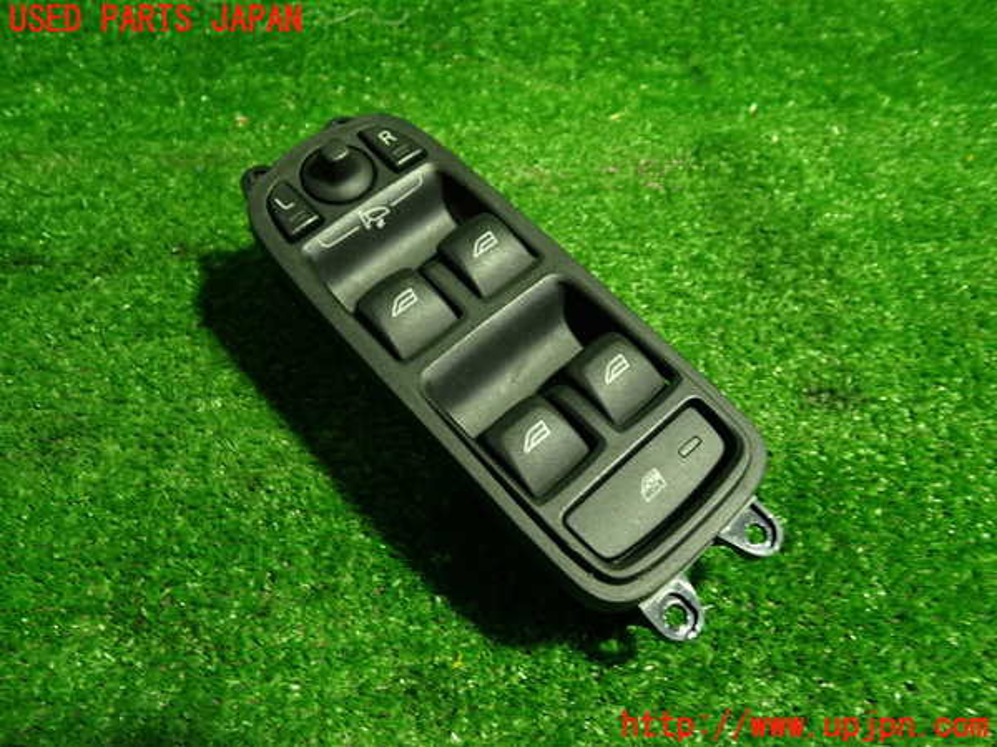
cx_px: 498
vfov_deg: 46.8
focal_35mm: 30
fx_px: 864
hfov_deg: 60.0
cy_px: 374
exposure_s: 1/30
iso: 250
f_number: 2.3
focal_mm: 5.4
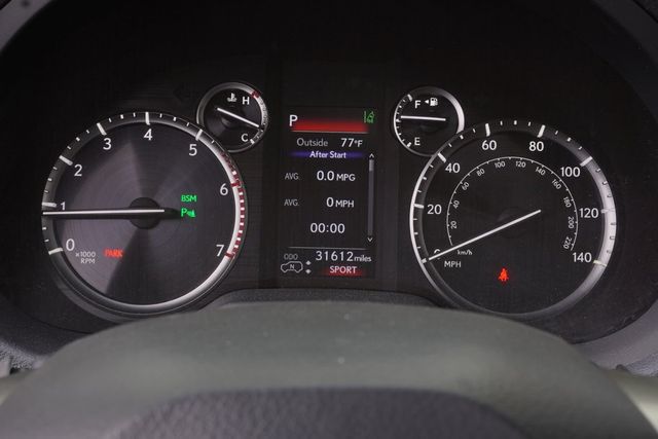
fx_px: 960
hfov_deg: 37.8
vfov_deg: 25.8
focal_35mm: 52
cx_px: 329
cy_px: 220
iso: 160
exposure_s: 1/15
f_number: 13
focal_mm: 35
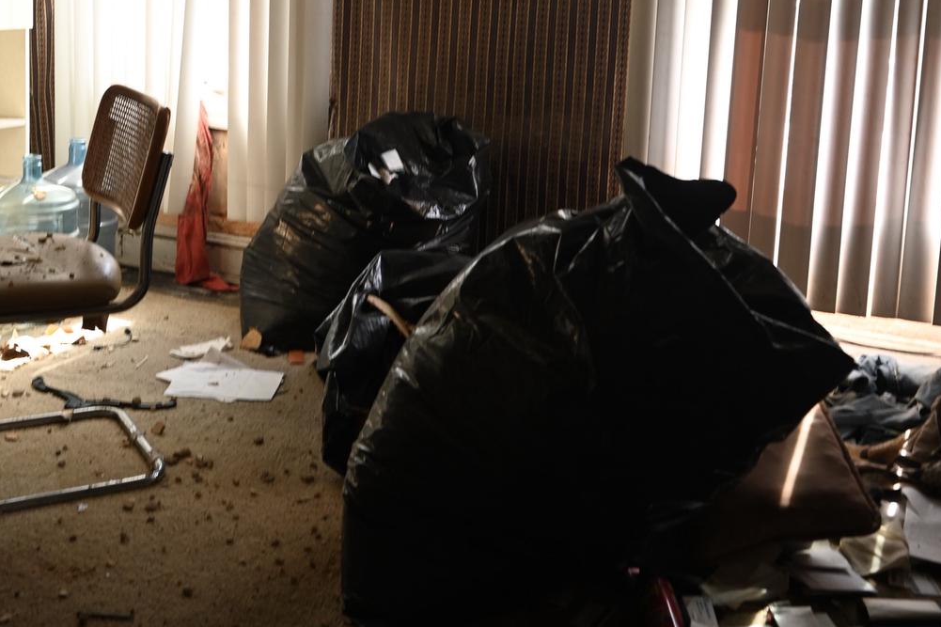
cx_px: 478
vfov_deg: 28.7
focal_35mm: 46
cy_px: 146
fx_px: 1202
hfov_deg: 42.7
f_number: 4
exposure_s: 1/60
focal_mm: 30
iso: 400
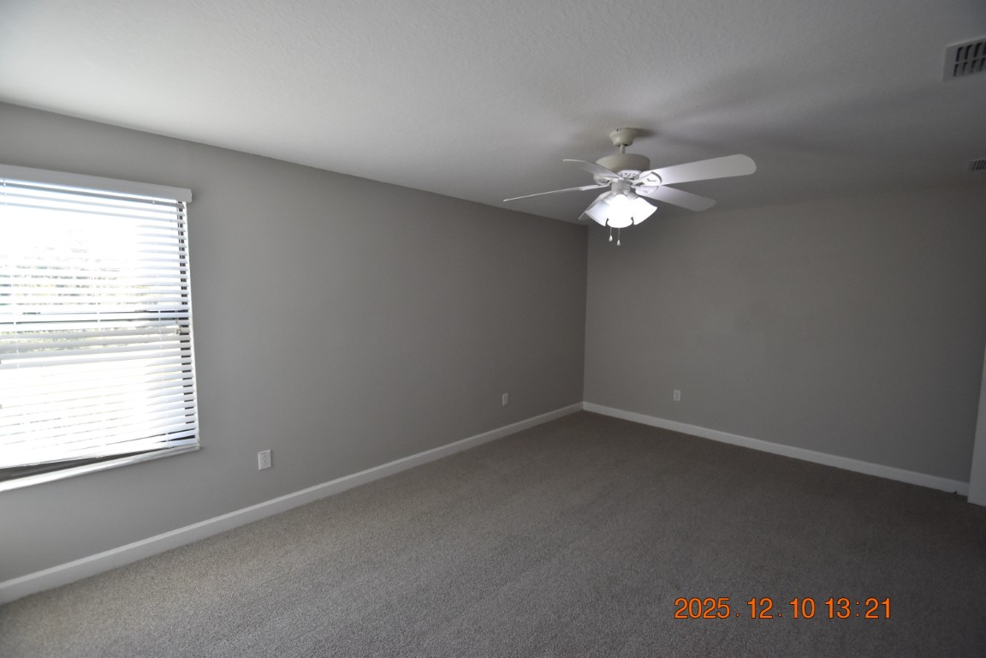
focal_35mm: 15
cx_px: 493
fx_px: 411
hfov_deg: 100.4
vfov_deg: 77.3
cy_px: 329
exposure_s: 1/500
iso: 800
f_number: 3.5
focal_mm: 10
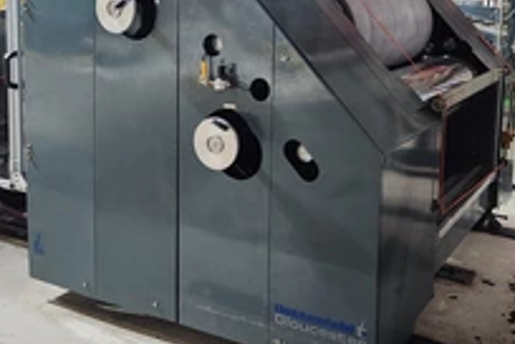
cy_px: 71
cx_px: 273
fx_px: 672
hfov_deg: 41.9
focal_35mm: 47
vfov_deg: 28.1
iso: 640
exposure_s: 1/60
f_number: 1.8
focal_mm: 5.4
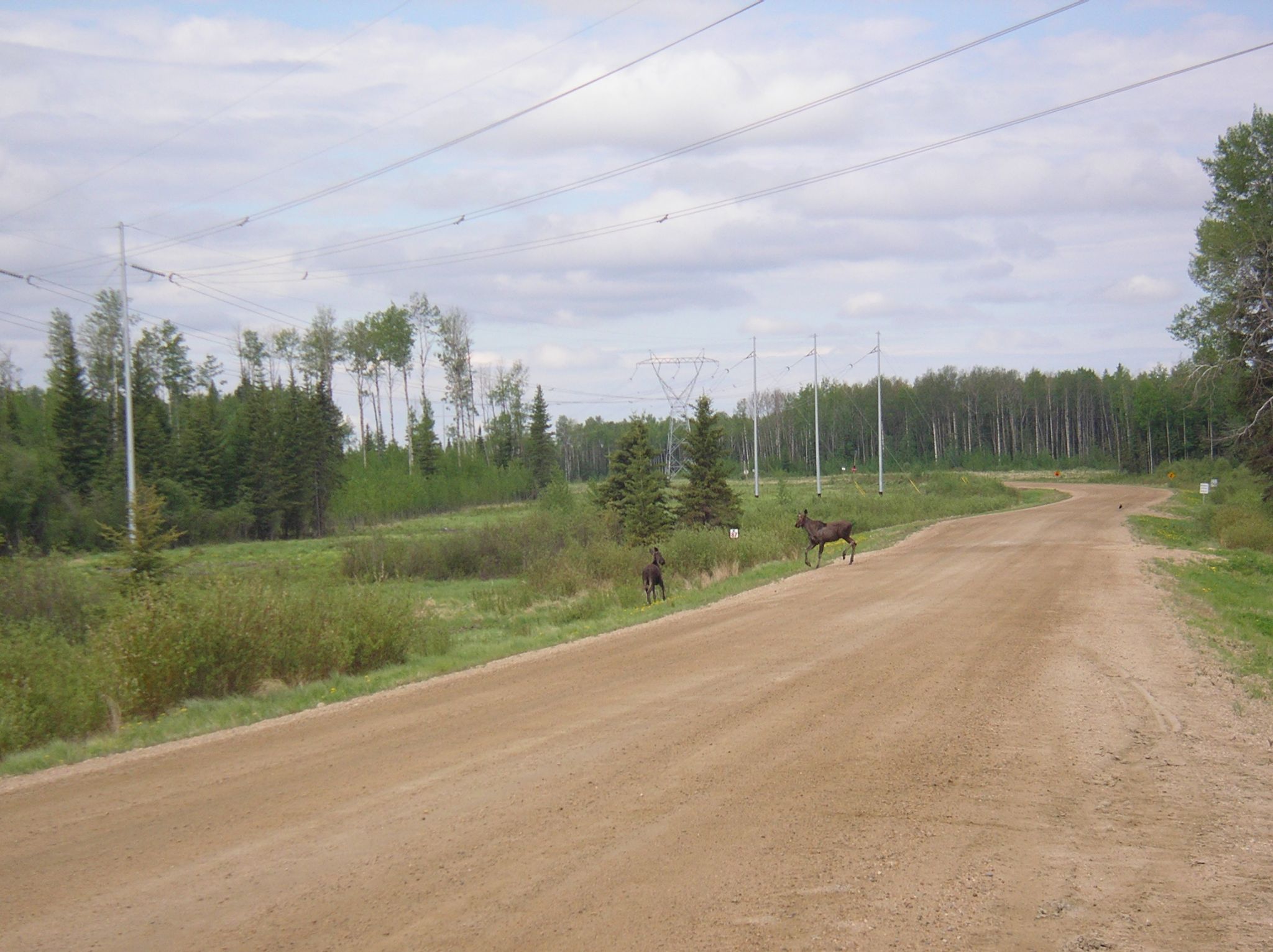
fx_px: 3821
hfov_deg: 18.9
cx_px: 636
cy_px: 476
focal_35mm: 104
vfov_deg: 14.2
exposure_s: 1/640
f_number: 3.9
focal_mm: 16
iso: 64
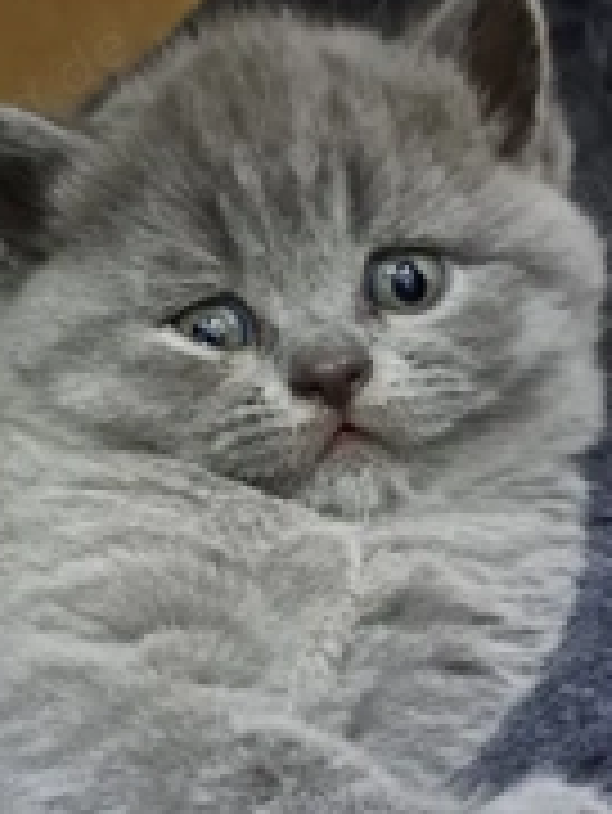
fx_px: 1248
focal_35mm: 53
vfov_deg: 35.9
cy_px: 526
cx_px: 94
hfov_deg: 26.9
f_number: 1.8
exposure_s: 1/10
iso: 640
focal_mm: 5.23
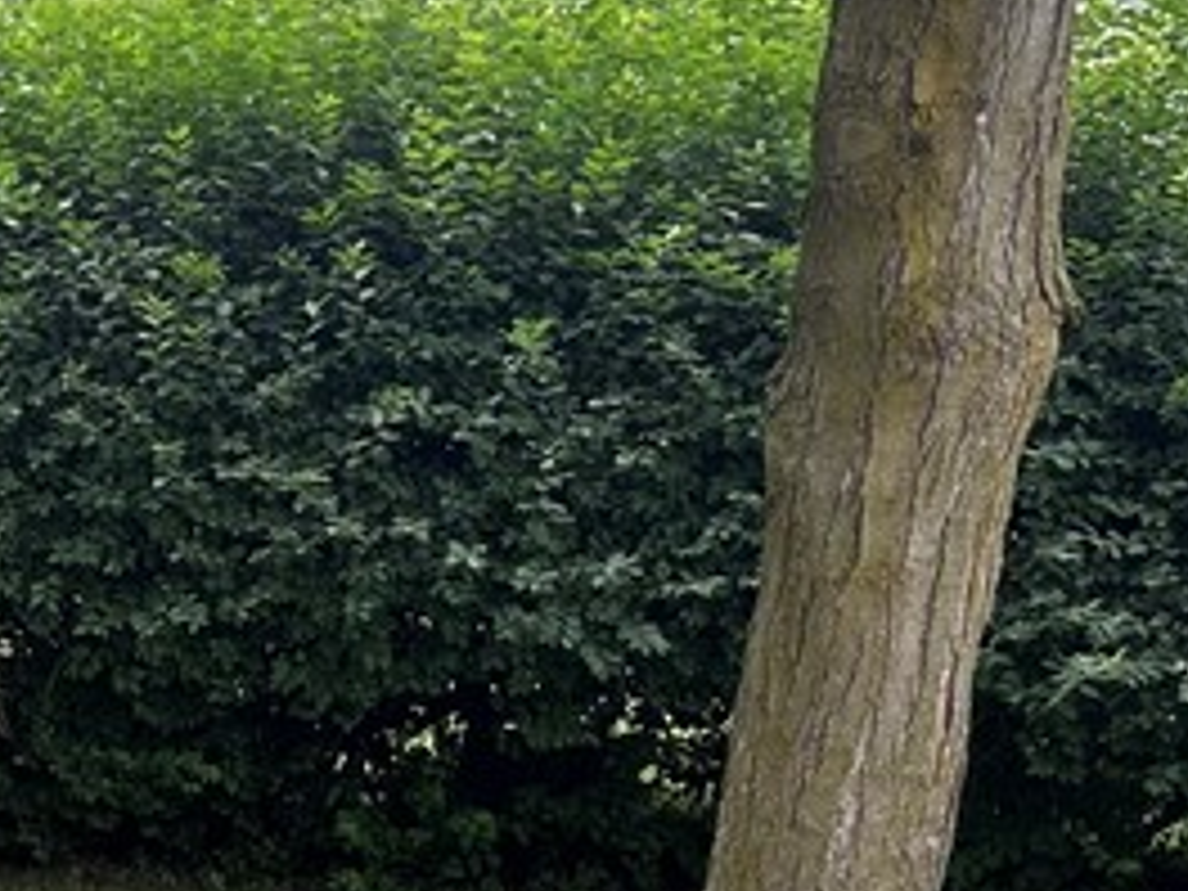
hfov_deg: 18.8
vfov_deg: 14.1
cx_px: -86
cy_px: 1138
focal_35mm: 101
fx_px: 3466
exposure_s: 1/422
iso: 50
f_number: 1.5
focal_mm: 5.7
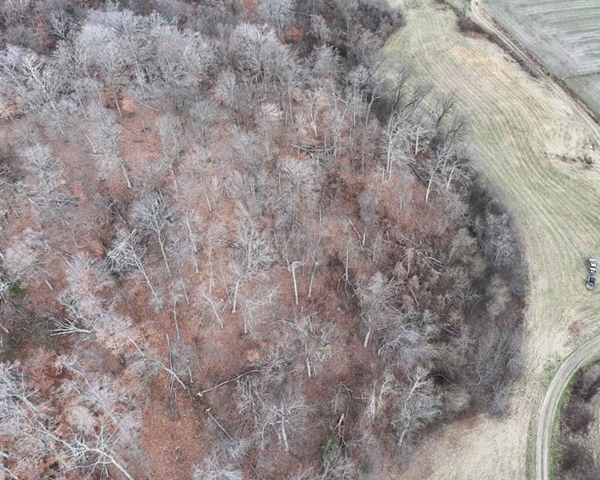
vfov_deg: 43.0
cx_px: 376
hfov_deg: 52.3
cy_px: 175
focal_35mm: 34
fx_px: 604
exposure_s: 1/160
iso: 100
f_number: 2.8
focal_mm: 12.29
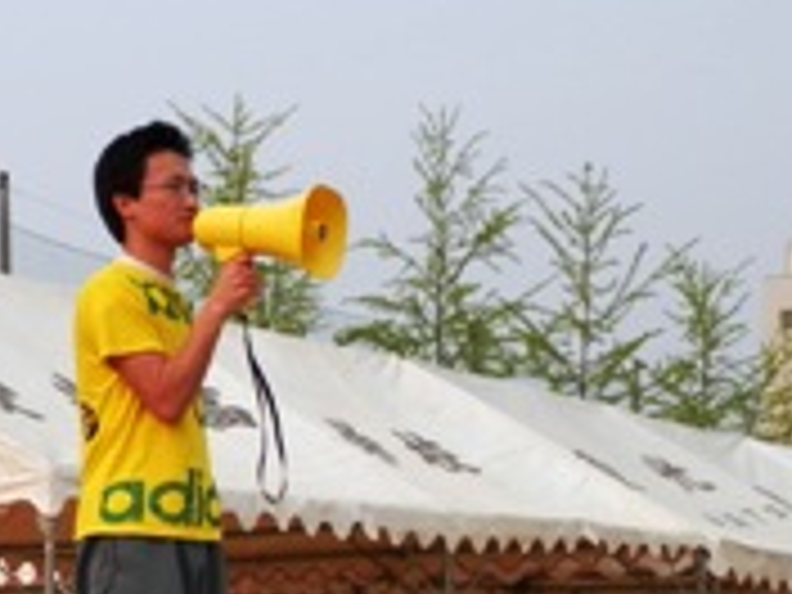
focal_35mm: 94
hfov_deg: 20.5
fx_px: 2151
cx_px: 122
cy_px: 738
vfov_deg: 15.1
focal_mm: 6.6
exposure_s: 1/400
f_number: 3.6
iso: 80
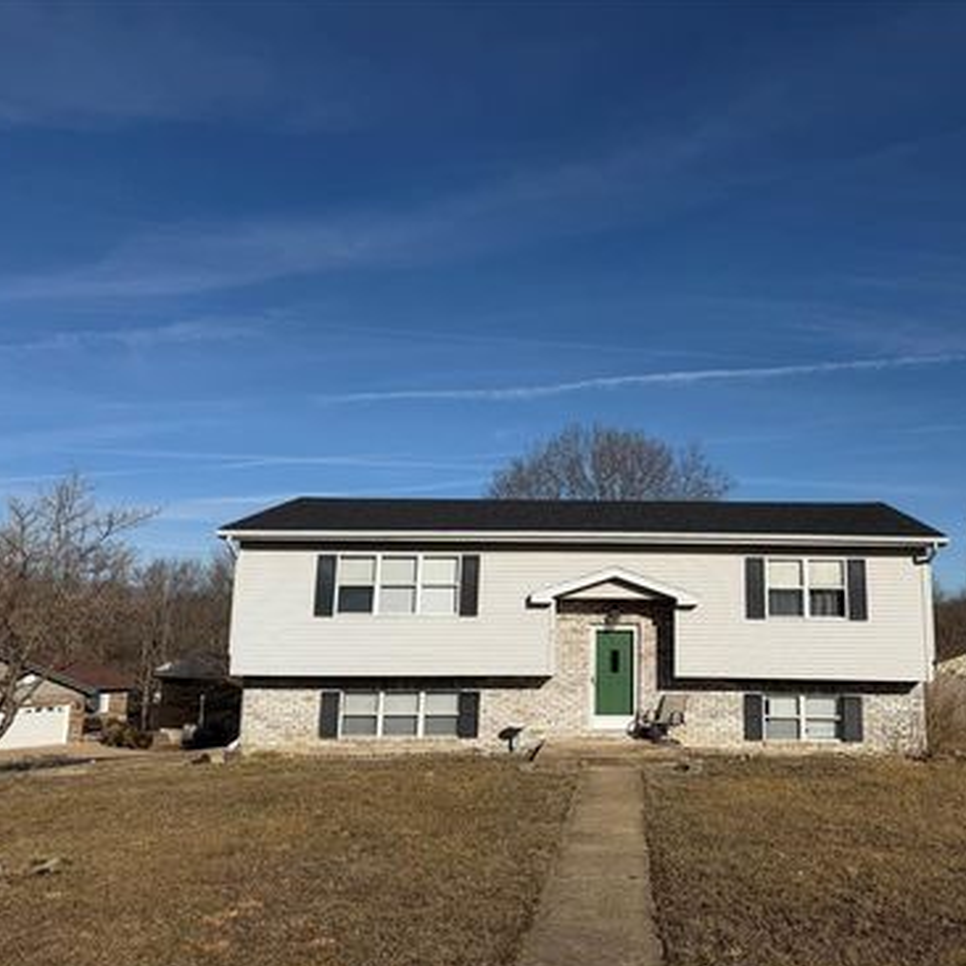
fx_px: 916
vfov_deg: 55.6
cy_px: 484
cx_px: 628
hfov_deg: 54.7
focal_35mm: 29
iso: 80
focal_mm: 6.76
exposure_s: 1/10309
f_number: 1.78
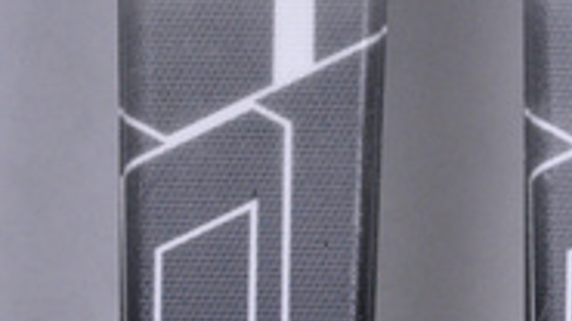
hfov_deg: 5.4
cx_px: 450
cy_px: 265
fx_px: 6085
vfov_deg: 3.0
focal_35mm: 401
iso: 3200
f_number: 9.5
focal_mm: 105
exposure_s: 1/125
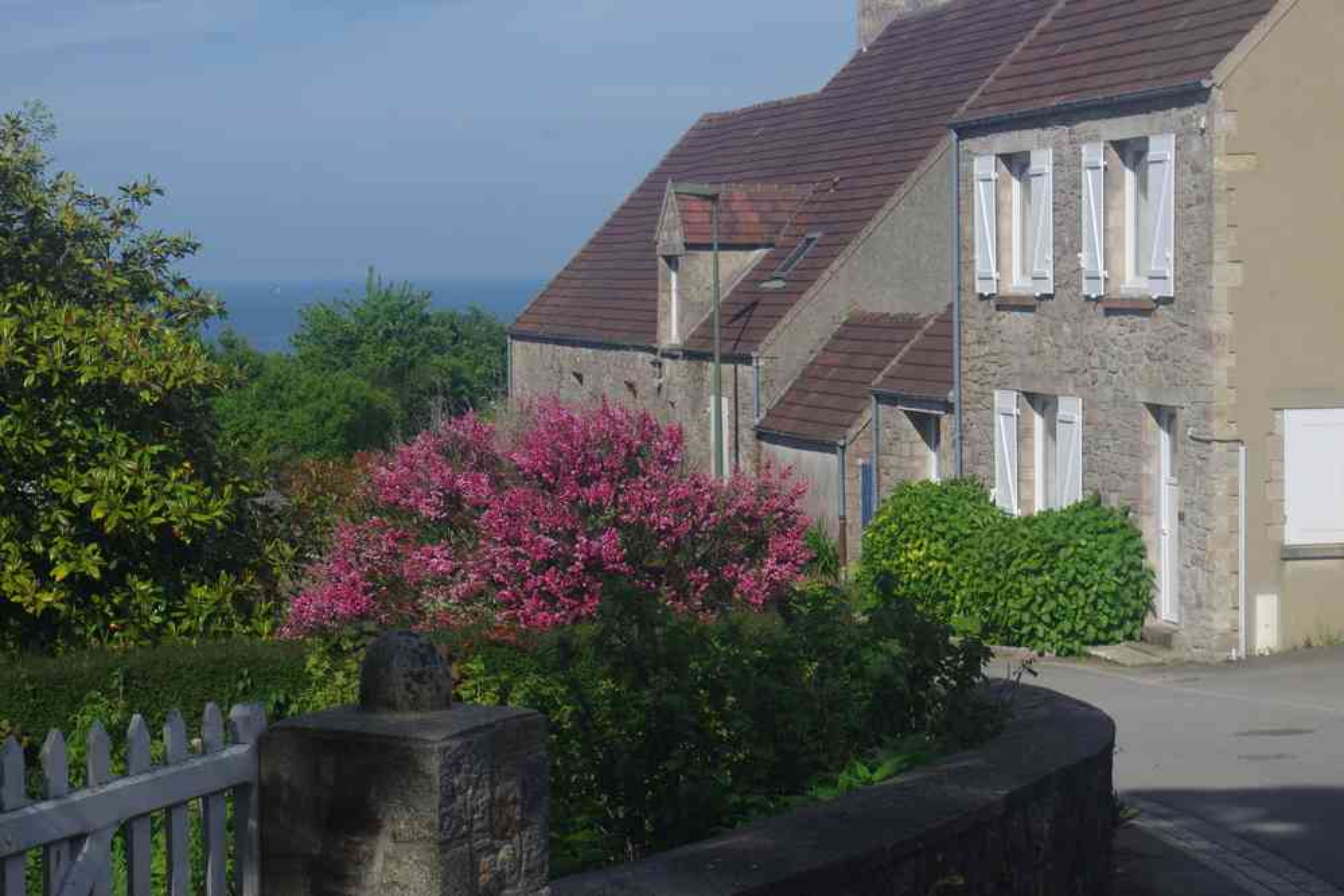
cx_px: 672
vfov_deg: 16.6
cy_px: 448
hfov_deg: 24.6
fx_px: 3080
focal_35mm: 82
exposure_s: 1/125
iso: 200
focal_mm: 55
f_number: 11
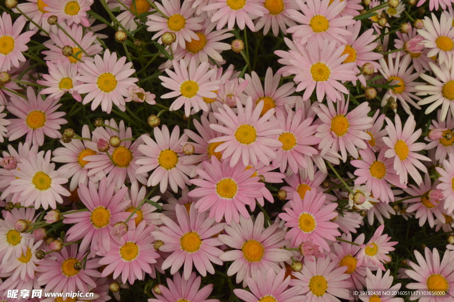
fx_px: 718
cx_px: 227
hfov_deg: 35.1
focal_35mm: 57
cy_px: 151
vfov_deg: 23.7
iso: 900
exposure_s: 1/250
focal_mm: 38
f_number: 16
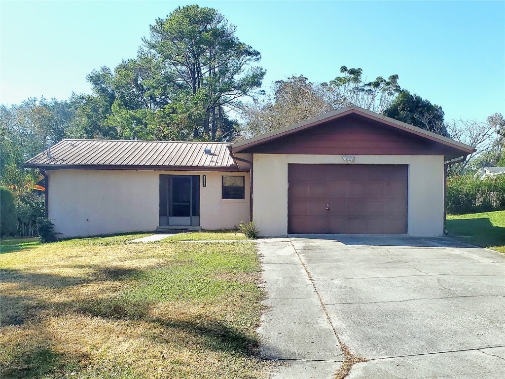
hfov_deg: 67.3
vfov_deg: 53.1
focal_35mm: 26
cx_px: 252
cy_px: 190
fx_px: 379
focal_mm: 4.3
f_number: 2.4
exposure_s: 1/1429
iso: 50
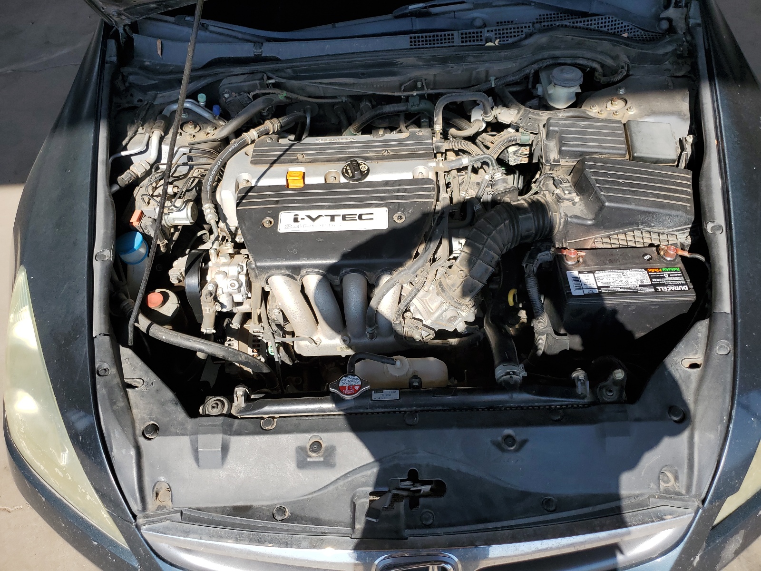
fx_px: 572
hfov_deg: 67.3
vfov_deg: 53.1
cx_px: 380
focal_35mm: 26
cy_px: 286
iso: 50
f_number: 1.5
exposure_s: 1/2000
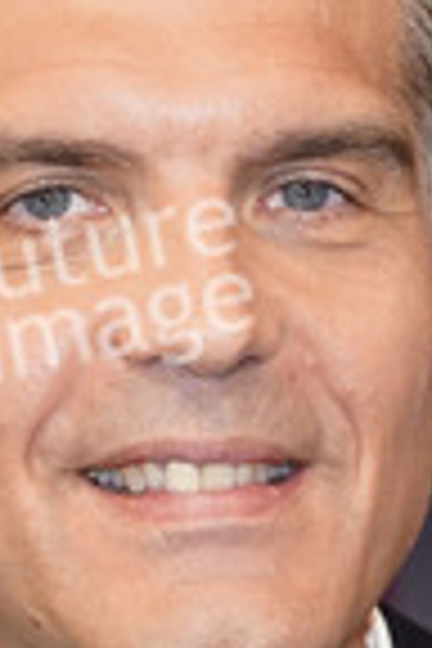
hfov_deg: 6.4
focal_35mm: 214
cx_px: 153
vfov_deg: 9.6
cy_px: 531
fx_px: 3852
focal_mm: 77
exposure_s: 1/160
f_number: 5.6
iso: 2000
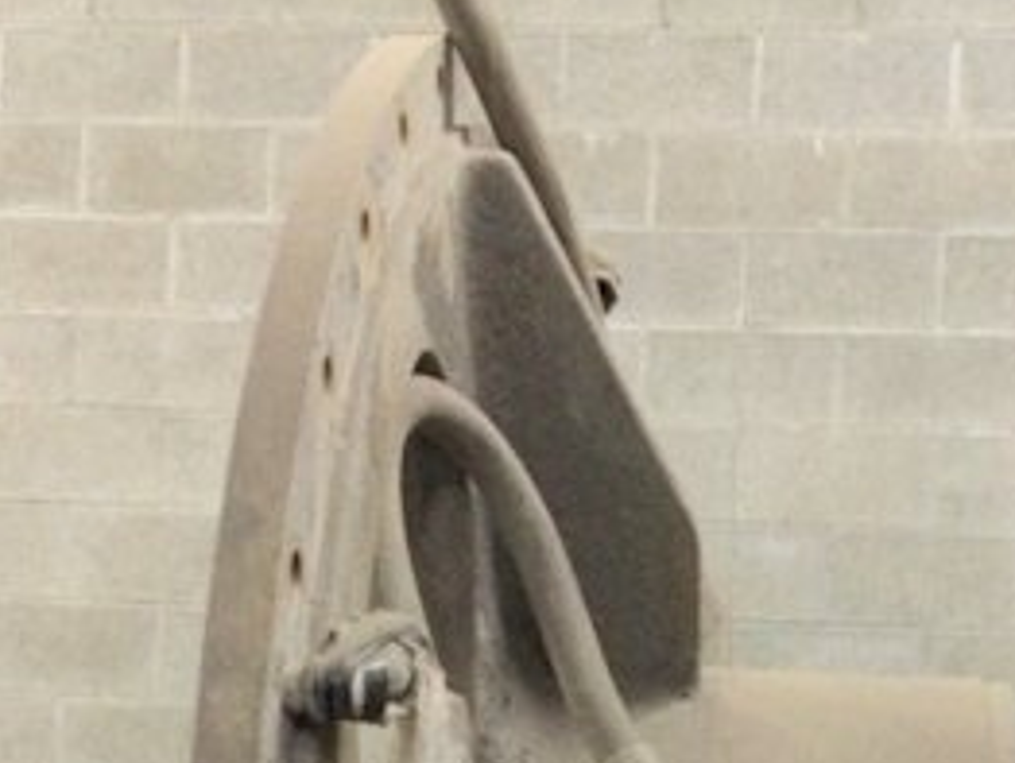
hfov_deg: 29.6
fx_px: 1908
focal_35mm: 65
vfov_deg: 20.2
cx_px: 657
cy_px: 1061
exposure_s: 1/15
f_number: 2.2
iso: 500
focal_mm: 4.15
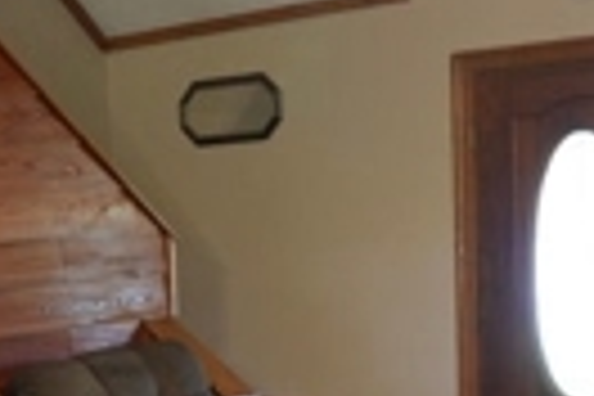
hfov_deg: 24.4
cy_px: 468
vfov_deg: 16.0
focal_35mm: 82
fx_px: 1353
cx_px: 126
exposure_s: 1/40
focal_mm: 24
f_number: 4.5
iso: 2000
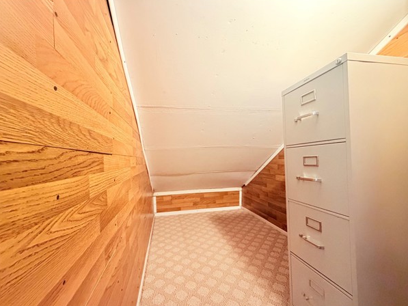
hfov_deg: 98.1
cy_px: 159
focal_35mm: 15
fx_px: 177
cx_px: 200
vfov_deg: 81.7
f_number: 2.2
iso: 800
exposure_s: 1/60
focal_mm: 2.22
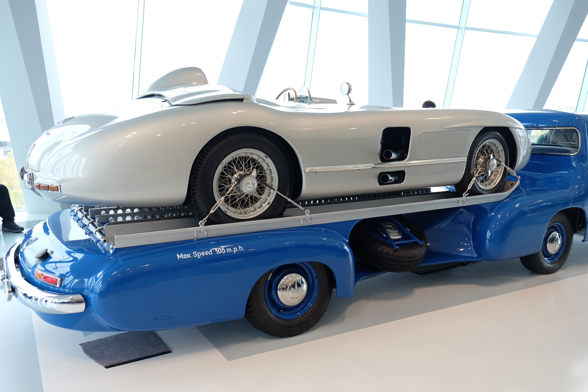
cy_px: 196
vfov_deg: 42.3
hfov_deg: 60.3
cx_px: 294
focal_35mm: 31
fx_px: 506
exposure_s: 1/60
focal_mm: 20.5
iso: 320
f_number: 3.2
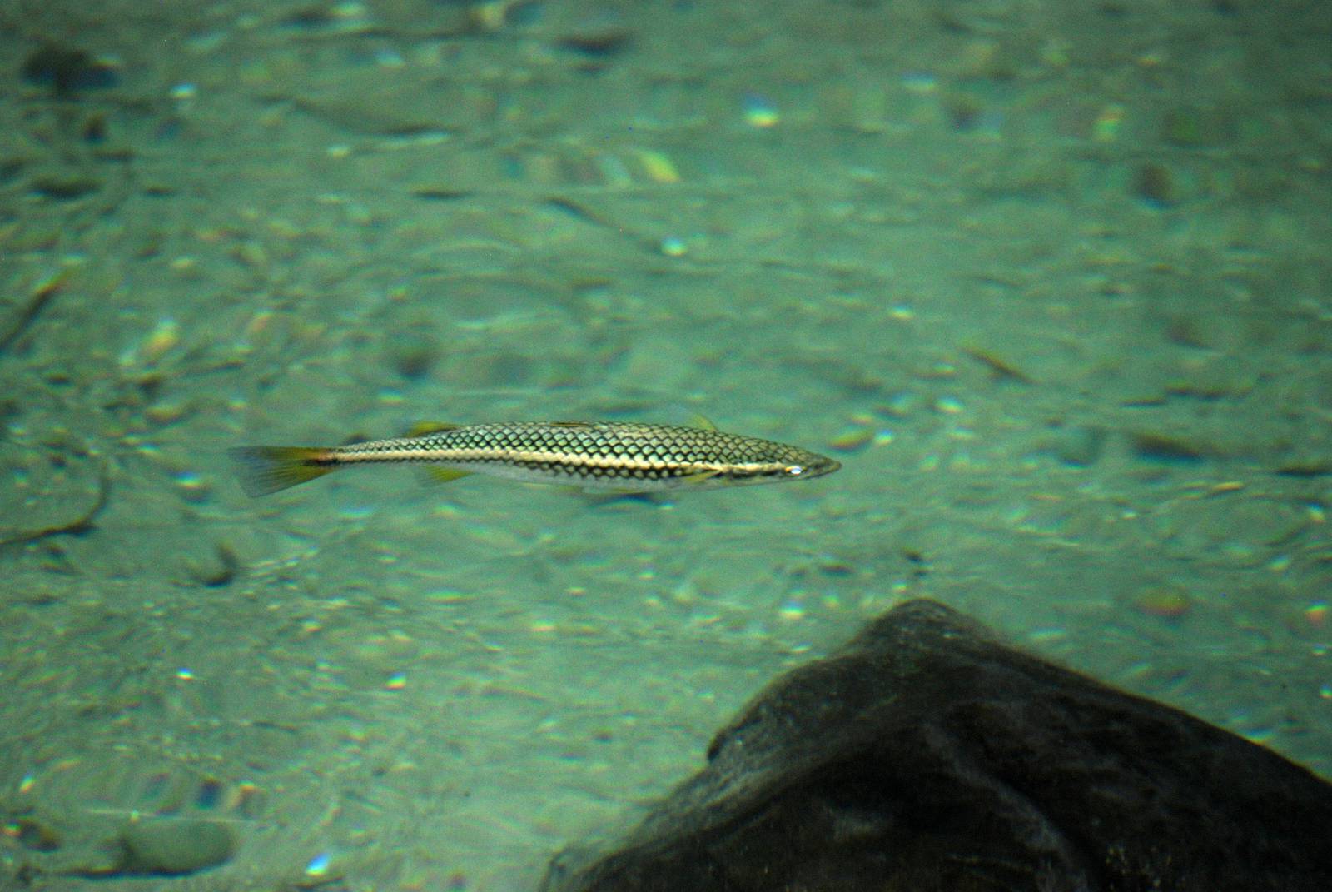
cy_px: 446
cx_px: 666
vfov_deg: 4.7
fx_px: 10835
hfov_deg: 7.0
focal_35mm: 292
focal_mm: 195
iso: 400
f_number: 5
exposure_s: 1/60
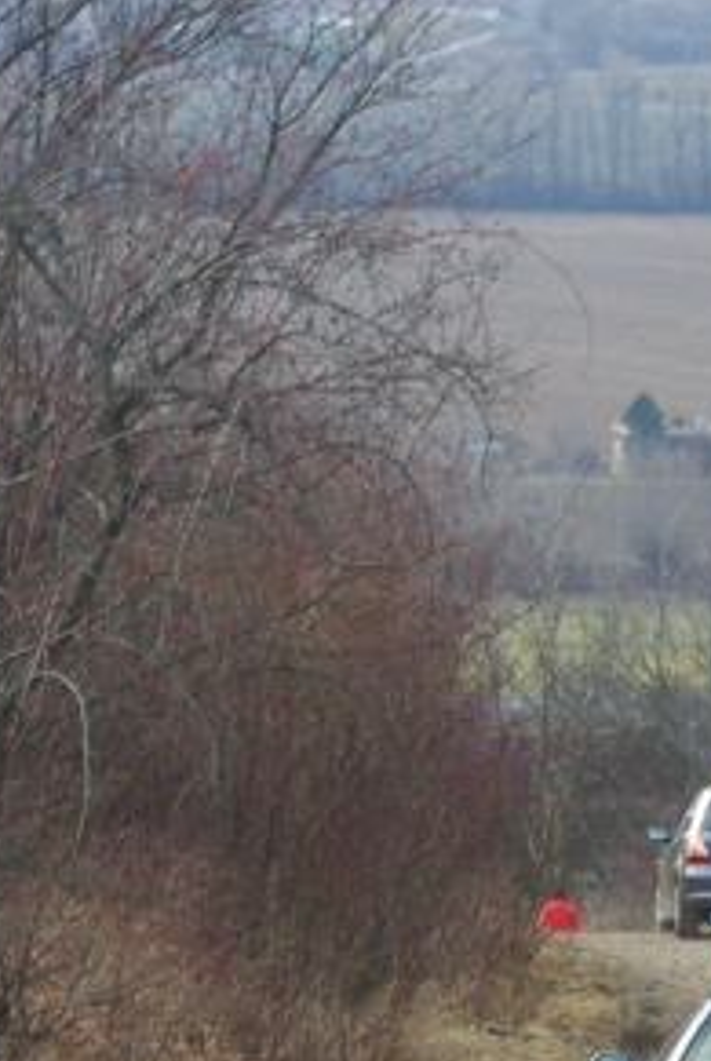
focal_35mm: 337
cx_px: 879
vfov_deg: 6.1
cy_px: 1004
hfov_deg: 4.1
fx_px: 9947
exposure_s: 1/50
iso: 320
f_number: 8
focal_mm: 55
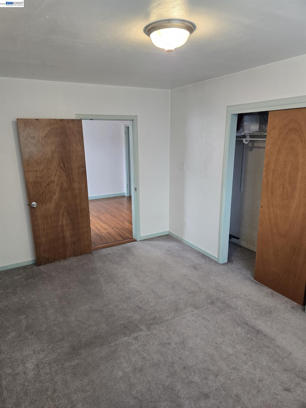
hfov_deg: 58.9
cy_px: 204
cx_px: 153
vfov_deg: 73.9
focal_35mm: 23
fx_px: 271
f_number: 1.8
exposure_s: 1/120
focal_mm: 5.4
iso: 250
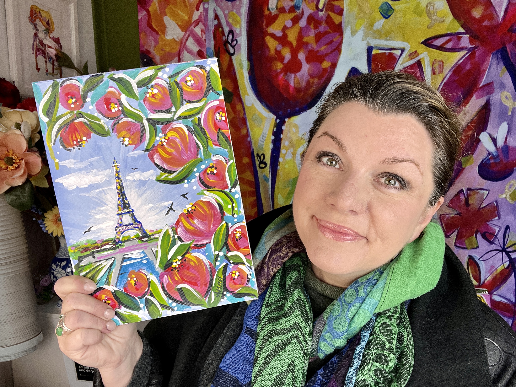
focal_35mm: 23
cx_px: 258
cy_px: 194
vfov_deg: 58.9
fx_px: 343
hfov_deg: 73.9
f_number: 2.2
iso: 80
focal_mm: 2.71
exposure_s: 1/100
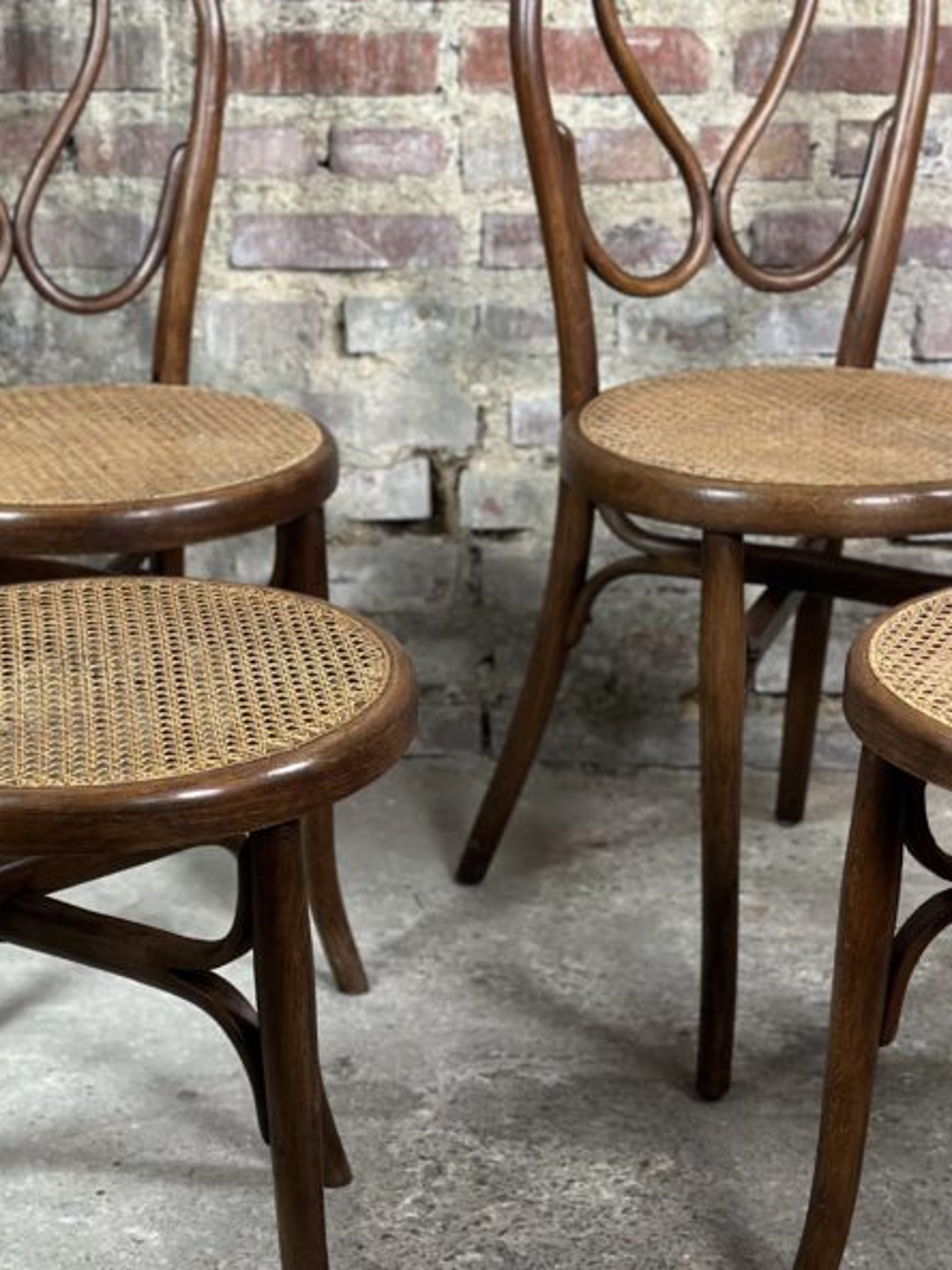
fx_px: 3044
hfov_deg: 17.7
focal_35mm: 83
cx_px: 298
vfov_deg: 23.6
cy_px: 652
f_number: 1.78
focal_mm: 6.86
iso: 200
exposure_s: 1/50
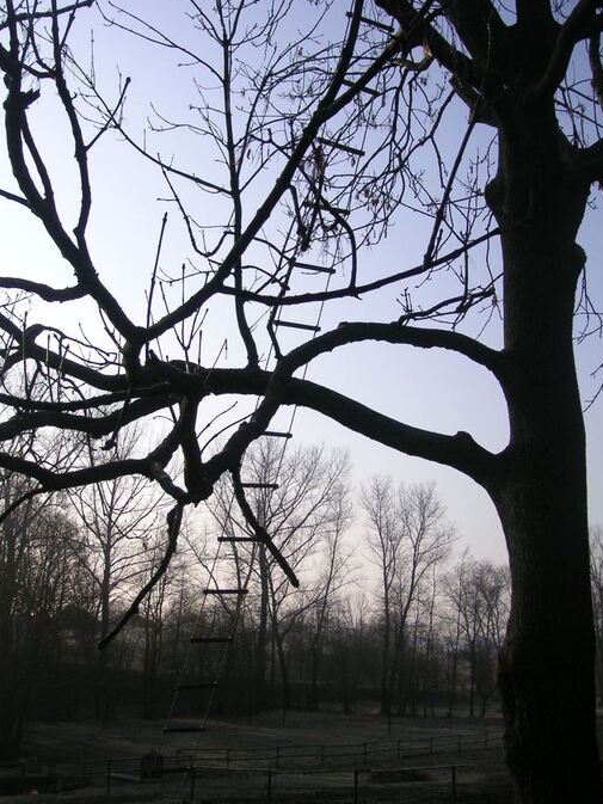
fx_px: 1022
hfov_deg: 32.8
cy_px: 383
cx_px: 261
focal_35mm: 44
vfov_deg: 42.9
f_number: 6.7
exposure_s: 1/250
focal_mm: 6.1
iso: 50
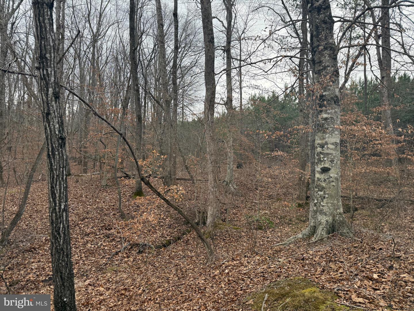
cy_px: 156
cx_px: 207
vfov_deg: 56.8
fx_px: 287
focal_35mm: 24
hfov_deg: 71.6
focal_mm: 6.76
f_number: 1.78
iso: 100
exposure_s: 1/1361
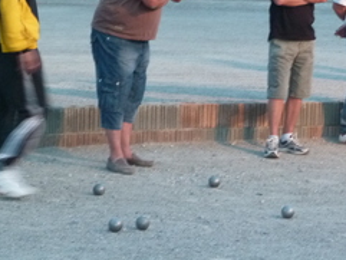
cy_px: 58
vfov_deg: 9.9
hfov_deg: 13.2
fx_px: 1490
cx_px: 235
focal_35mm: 149
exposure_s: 1/8
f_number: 5
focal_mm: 14.7
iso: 400
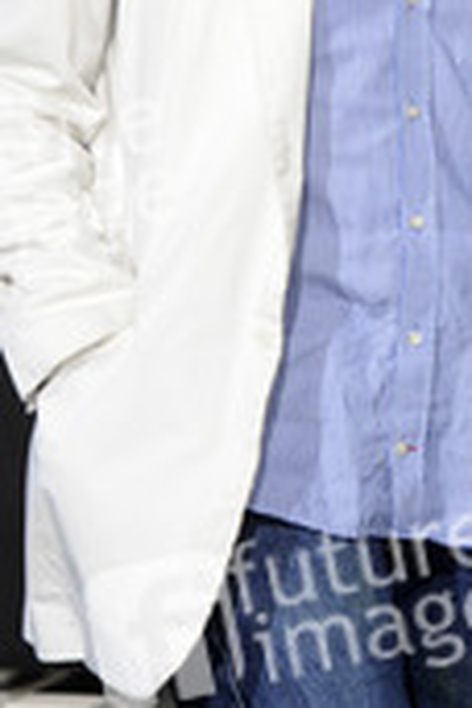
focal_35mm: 245
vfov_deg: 8.4
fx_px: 4818
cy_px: -8
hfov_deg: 5.6
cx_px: 418
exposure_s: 1/160
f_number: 6.3
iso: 800
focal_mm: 105
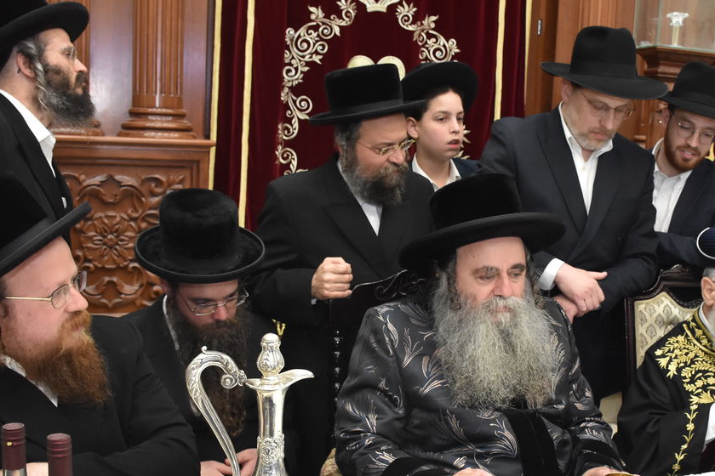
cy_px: 289
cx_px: 458
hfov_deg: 43.2
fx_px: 894
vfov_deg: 29.8
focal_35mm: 45
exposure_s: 1/125
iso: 1600
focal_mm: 18
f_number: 6.3
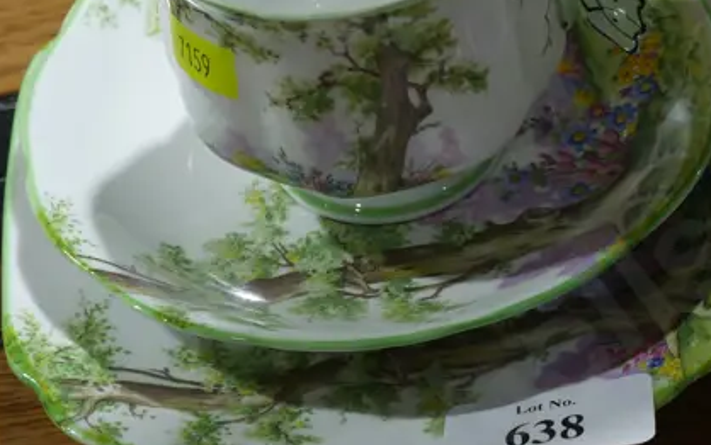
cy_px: 150
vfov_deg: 12.0
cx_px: 837
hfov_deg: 18.2
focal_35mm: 109
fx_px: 2114
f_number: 4.6
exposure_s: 1/60
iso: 320
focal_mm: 21
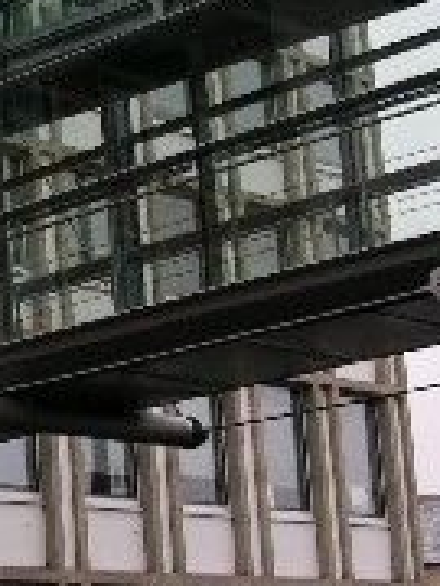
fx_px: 1932
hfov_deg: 12.5
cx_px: -176
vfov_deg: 17.3
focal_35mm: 114
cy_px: 262
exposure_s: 1/44.3
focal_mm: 8.9
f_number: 5
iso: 50
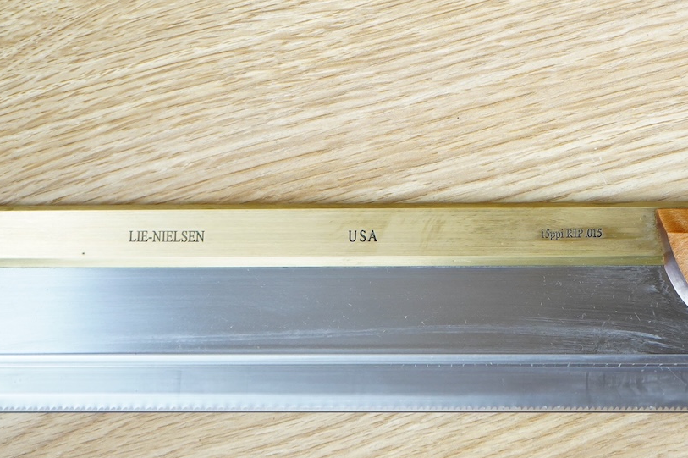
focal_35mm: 93
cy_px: 196
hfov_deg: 21.6
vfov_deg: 14.7
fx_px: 1776
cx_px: 583
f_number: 5
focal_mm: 44
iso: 2500
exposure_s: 1/100
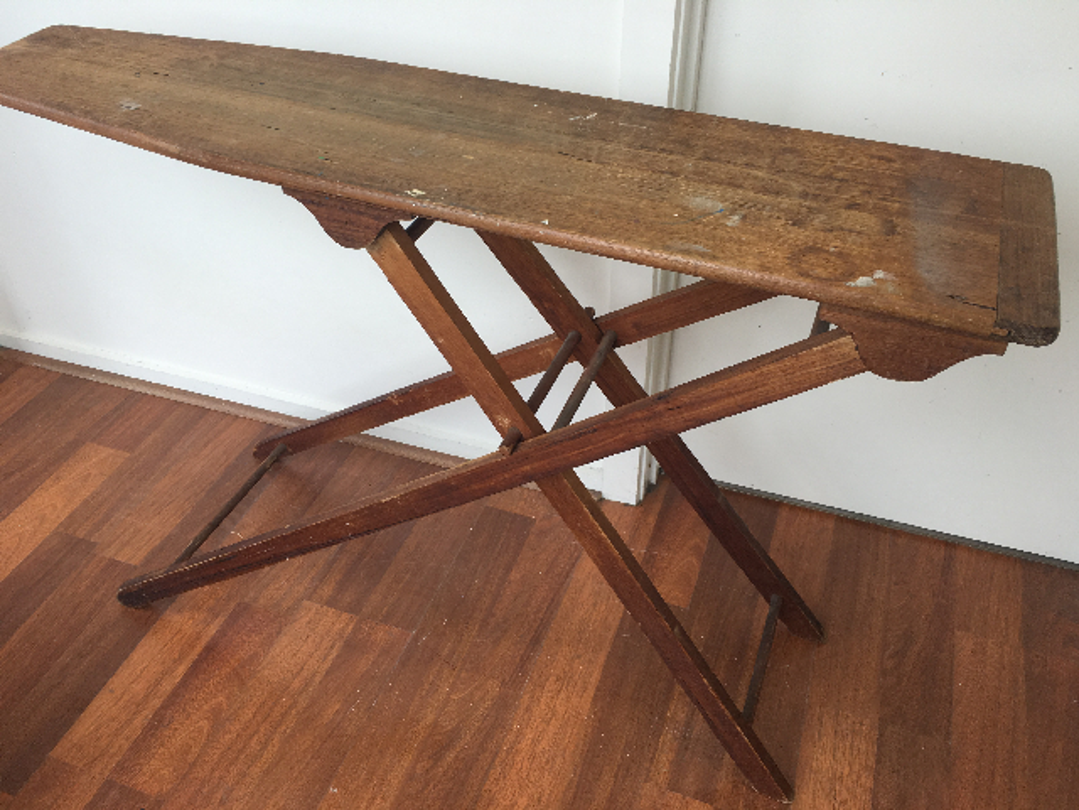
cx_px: 540
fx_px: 904
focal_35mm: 29
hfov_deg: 61.7
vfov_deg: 48.2
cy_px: 405
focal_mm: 4.15
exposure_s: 1/50
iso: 32
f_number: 2.2
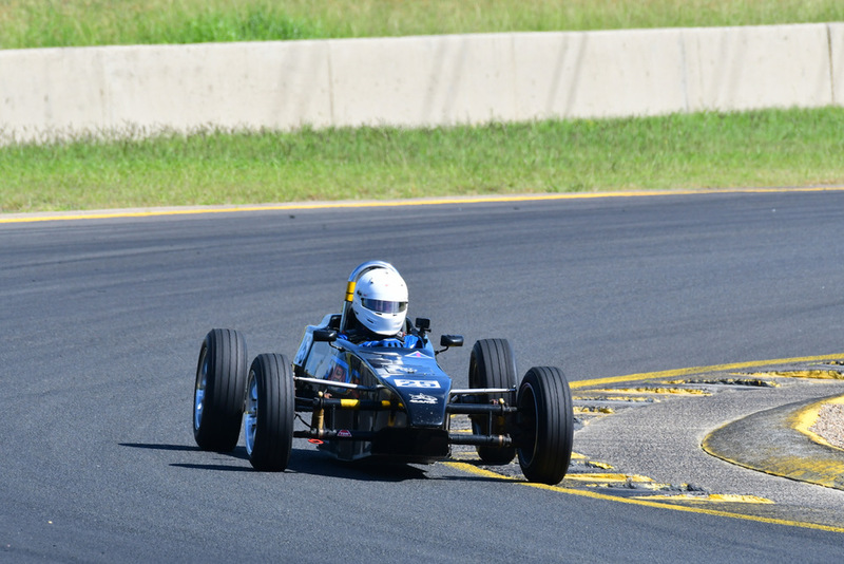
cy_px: 282
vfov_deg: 1.8
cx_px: 422
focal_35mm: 750
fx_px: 17589
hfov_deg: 2.7
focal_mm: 500
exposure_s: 1/640
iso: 500
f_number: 10
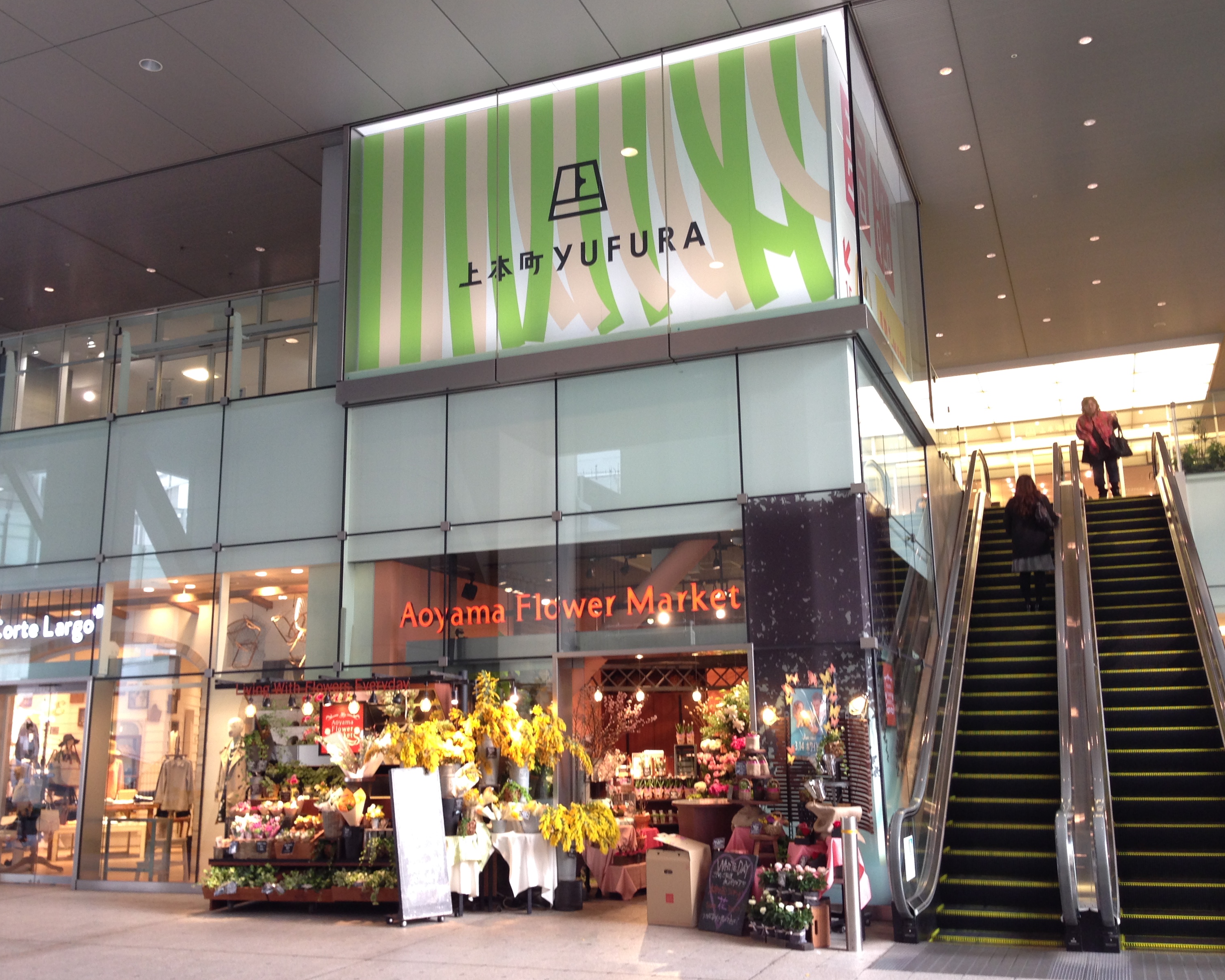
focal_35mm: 35
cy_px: 484
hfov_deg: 51.5
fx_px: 1269
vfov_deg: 42.2
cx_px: 579
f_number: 2.4
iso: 64
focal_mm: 4.12
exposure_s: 1/20
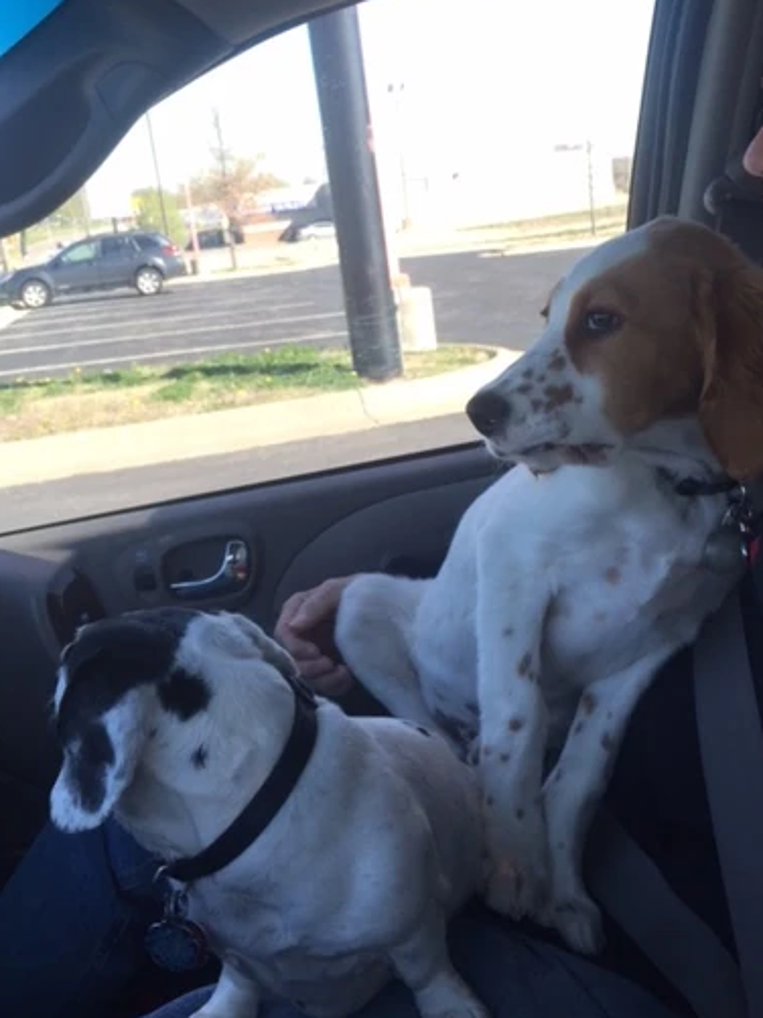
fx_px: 1088
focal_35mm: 37
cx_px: 396
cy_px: 493
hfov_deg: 38.6
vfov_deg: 50.2
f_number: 2.2
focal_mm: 4.15
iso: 32
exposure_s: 1/230
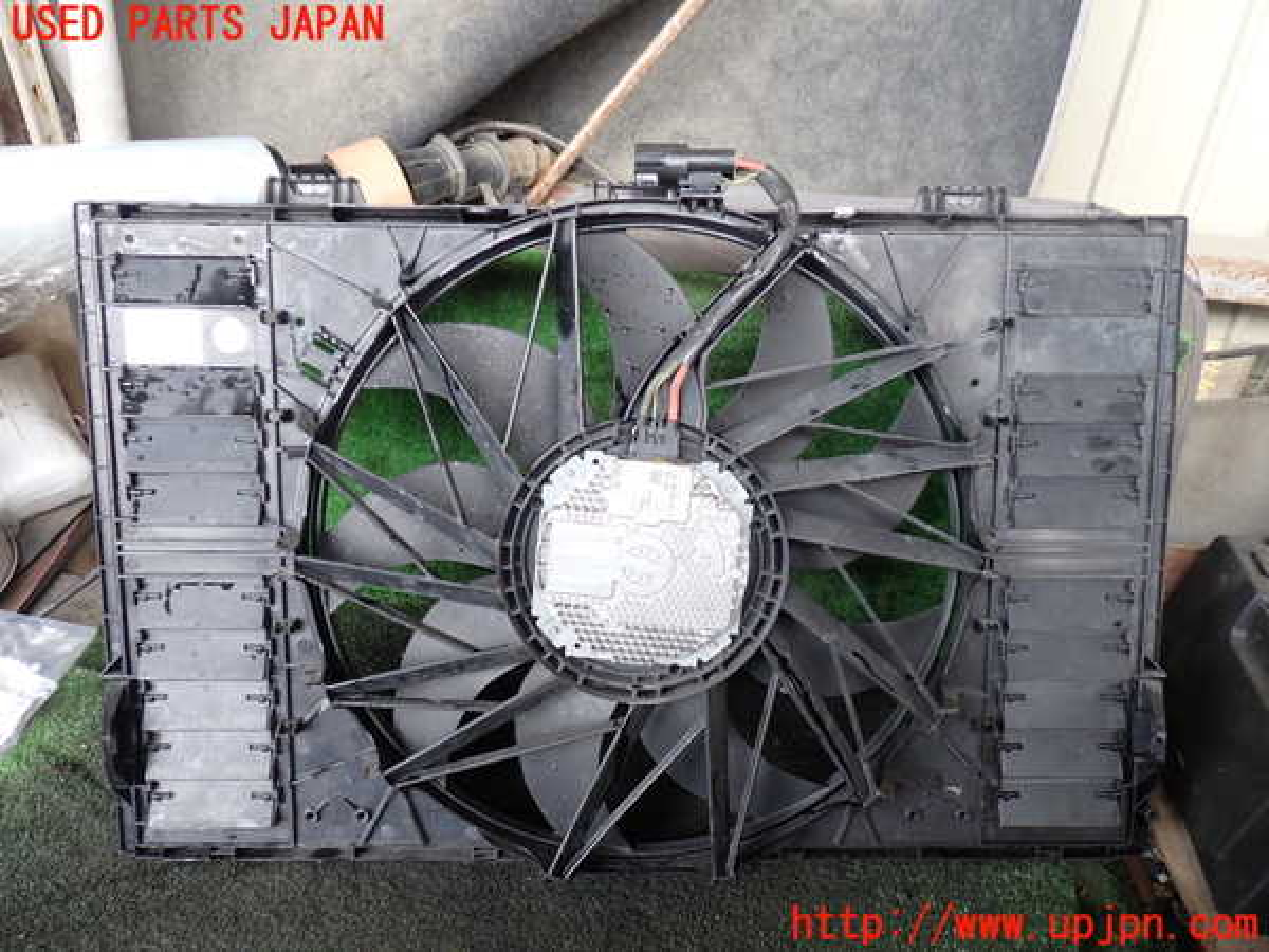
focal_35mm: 30
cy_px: 476
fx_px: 1100
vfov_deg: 46.8
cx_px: 634
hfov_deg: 60.0
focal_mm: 5.4
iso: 160
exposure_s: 1/60
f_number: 2.3
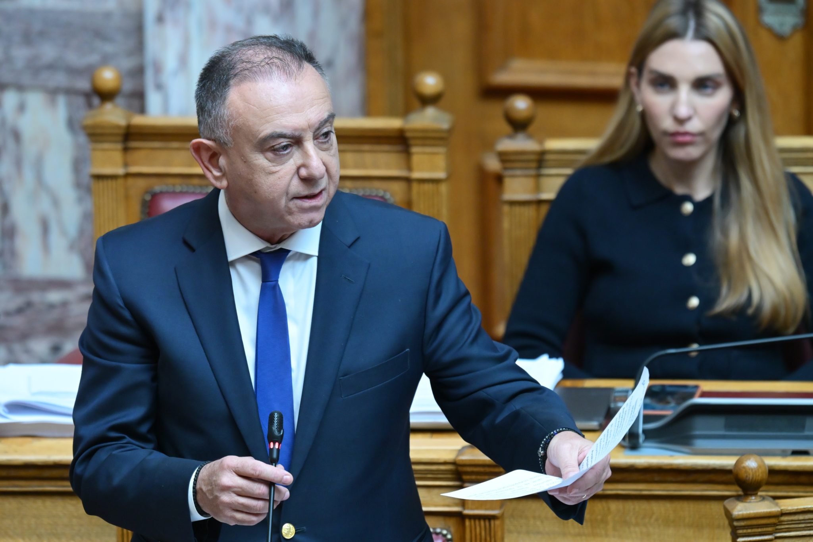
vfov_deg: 2.6
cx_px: 406
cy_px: 271
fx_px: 11967
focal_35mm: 530
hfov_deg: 3.9
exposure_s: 1/250
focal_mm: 530
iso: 5600
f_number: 7.1
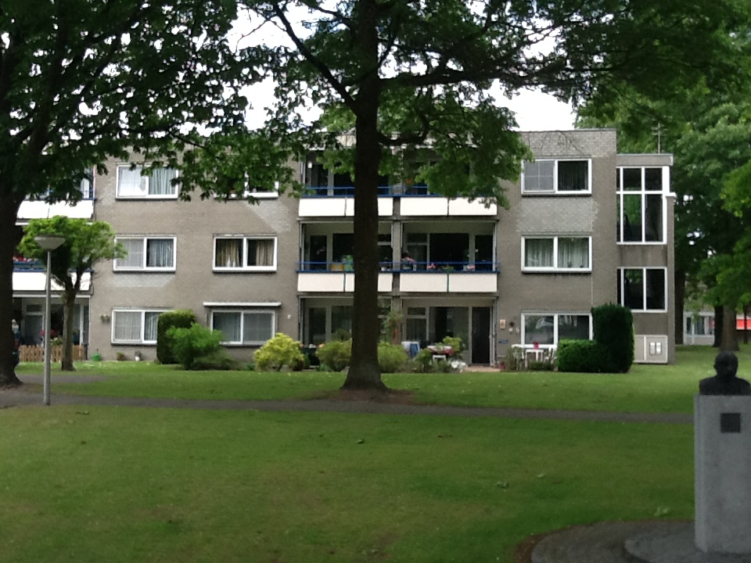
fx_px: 955
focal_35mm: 44
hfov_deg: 42.9
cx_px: 376
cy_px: 282
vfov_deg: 32.9
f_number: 2.4
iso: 40
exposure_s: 1/201
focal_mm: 2.03
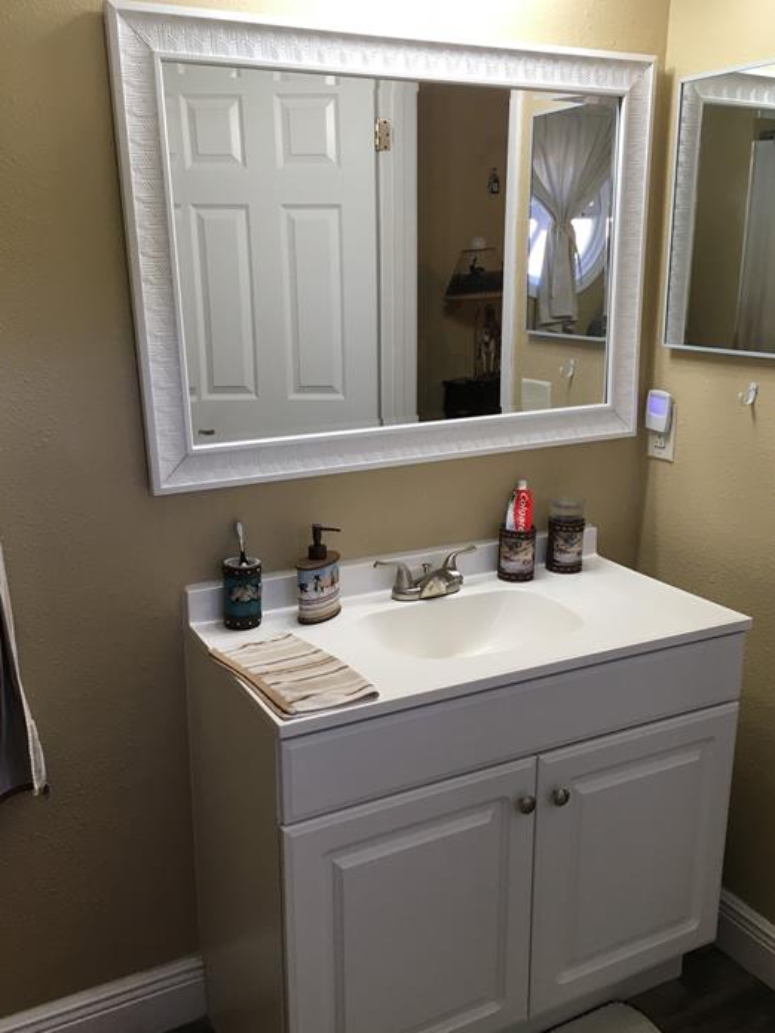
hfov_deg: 44.1
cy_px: 546
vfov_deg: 56.8
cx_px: 416
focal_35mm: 32
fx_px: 955
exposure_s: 1/33
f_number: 2.2
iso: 25
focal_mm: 4.15
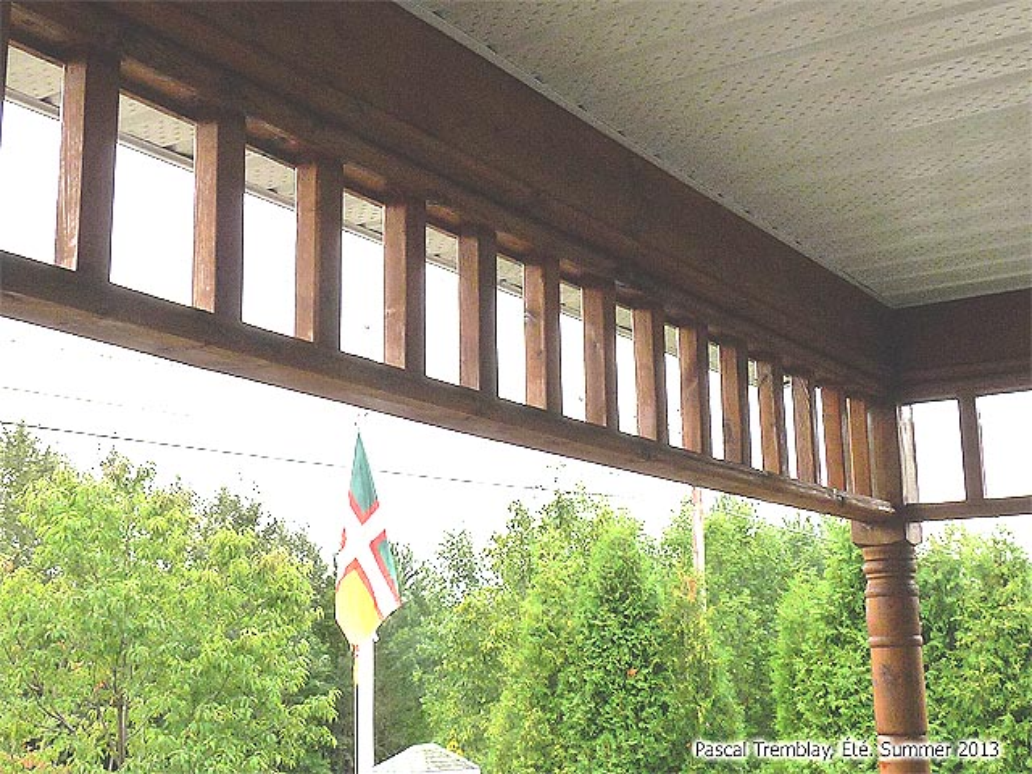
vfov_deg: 30.9
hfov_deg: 40.4
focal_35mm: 47
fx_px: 1401
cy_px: 387
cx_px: 516
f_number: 5.6
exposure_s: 1/200
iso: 160
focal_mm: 4.8
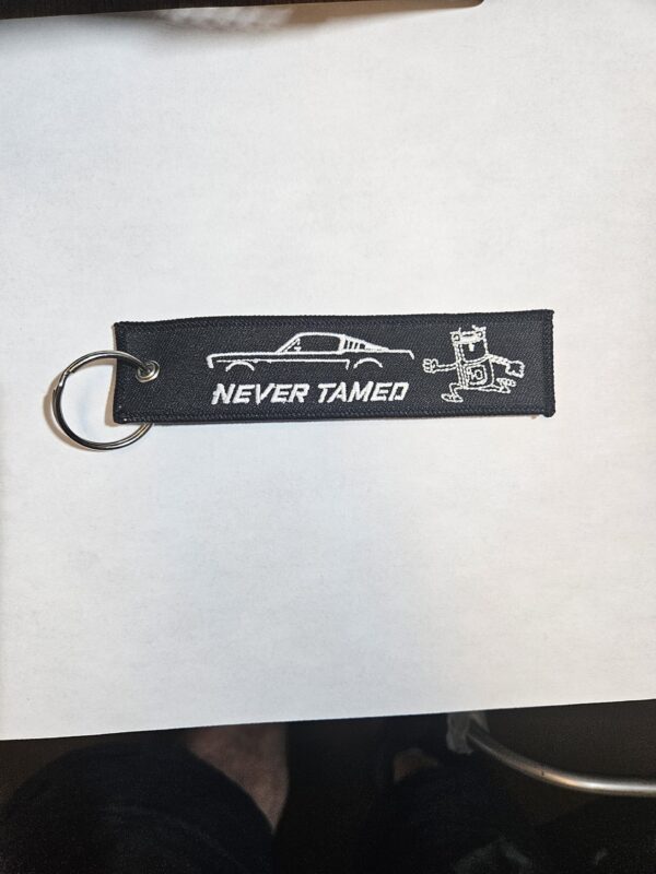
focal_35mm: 23
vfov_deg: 73.9
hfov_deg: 58.9
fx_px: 581
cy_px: 437
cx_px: 328
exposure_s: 1/120
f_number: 1.8
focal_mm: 5.4
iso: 64
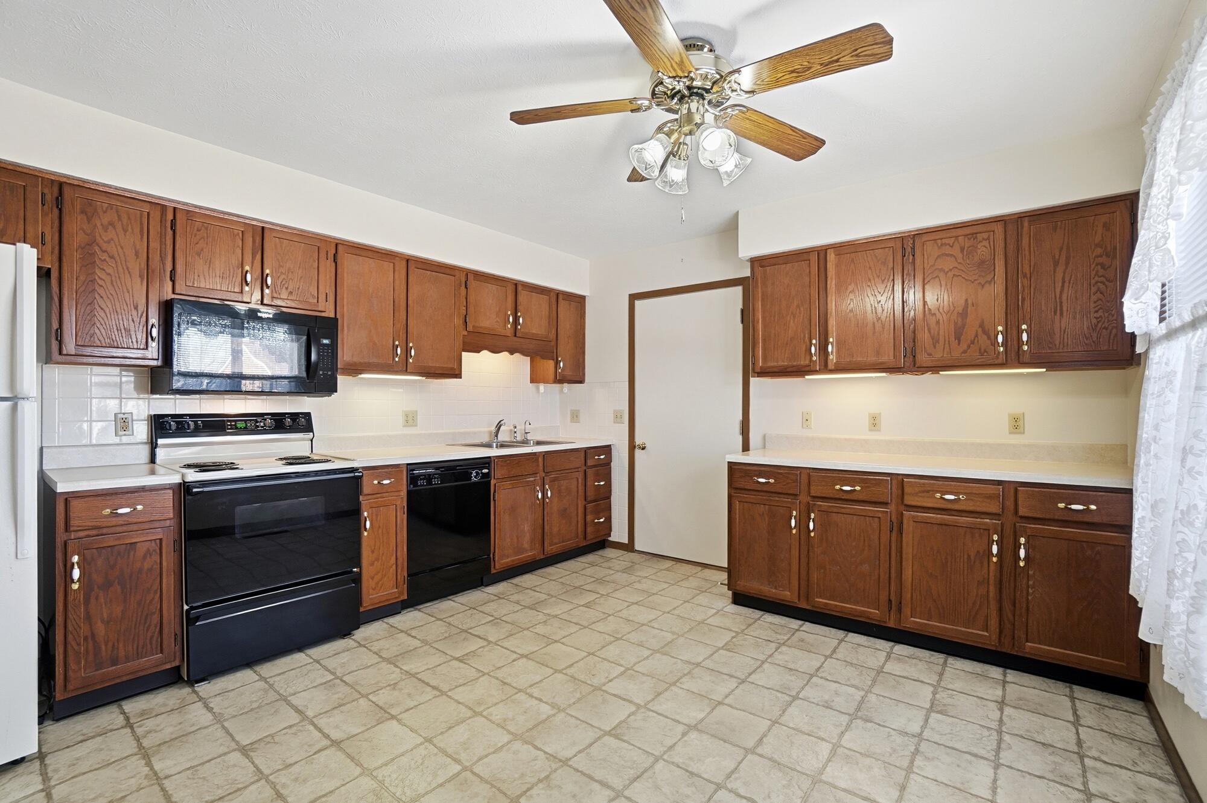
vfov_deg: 77.2
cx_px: 604
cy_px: 402
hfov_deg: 100.4
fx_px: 502
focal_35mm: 15
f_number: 4
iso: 100
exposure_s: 1/400
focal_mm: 10
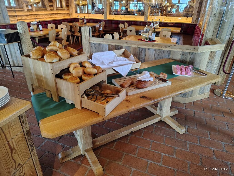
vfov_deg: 56.8
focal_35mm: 24
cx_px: 117
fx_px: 162
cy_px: 88
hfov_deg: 71.6
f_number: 1.8
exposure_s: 1/50
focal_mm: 5.56
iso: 1451
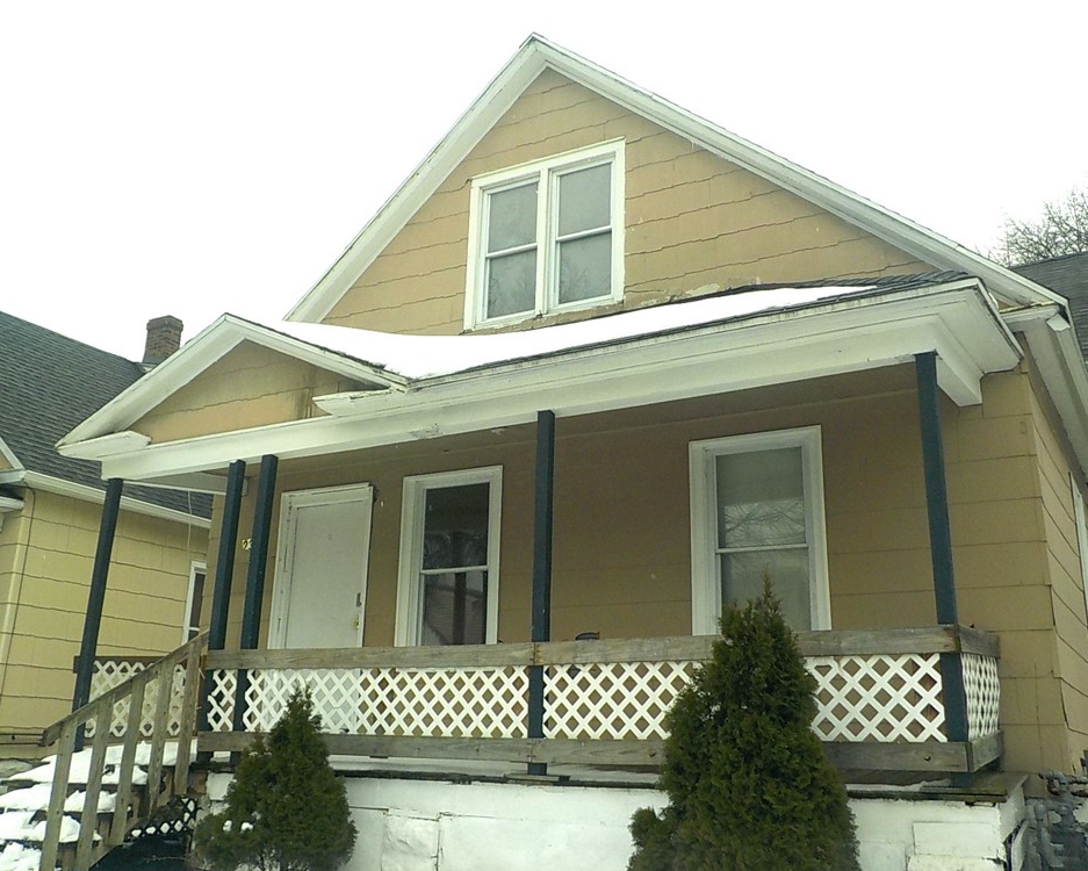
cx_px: 533
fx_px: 1031
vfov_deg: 45.8
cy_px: 431
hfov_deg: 55.6
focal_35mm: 32
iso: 125
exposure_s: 1/1000
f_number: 3.3
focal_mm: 4.1
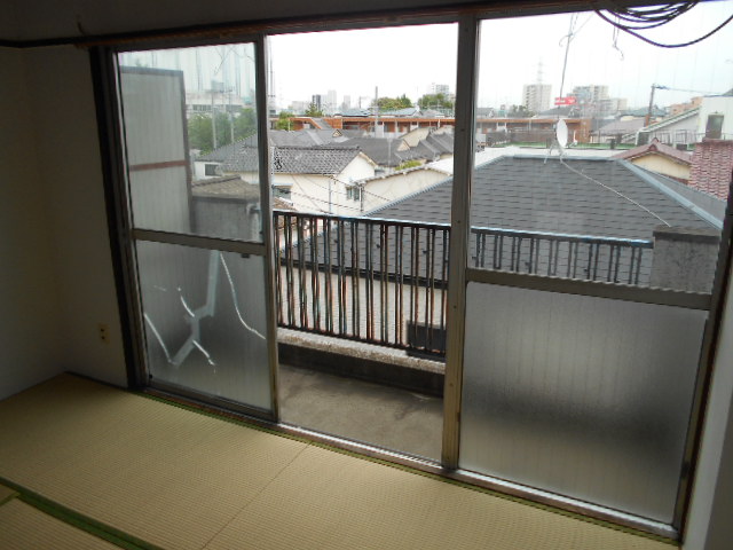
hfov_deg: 67.3
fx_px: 551
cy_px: 275
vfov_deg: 53.1
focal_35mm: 26
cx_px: 366
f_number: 3.2
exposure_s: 1/250
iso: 80
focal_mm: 4.6
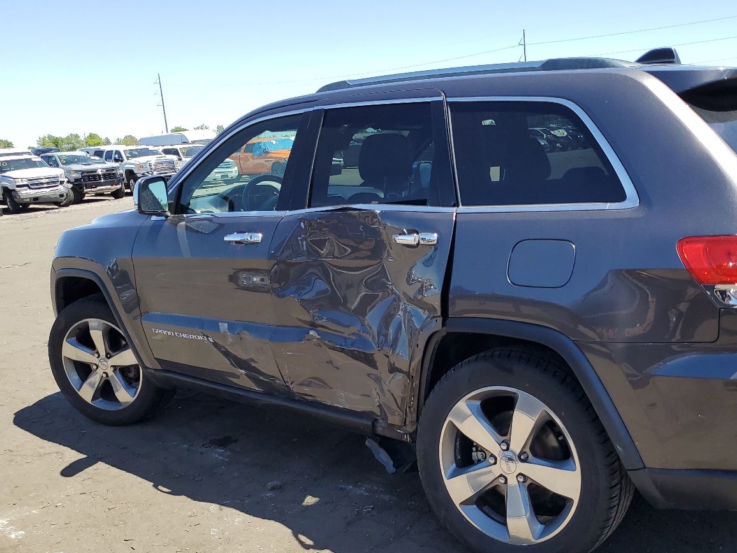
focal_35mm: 36
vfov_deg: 39.5
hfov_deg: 50.5
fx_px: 766
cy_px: 330
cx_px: 486
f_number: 1.5
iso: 50
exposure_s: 1/1429
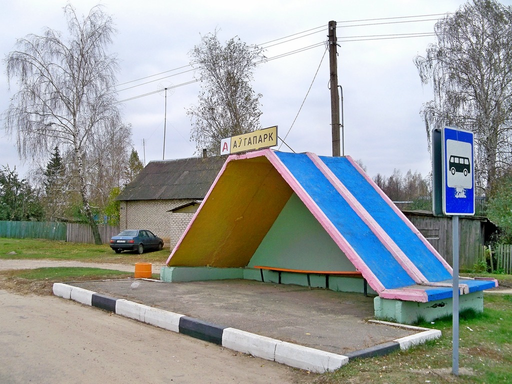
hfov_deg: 52.6
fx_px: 518
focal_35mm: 35
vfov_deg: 40.7
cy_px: 192
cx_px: 256
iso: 100
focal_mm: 6.2
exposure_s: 1/320
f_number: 3.5
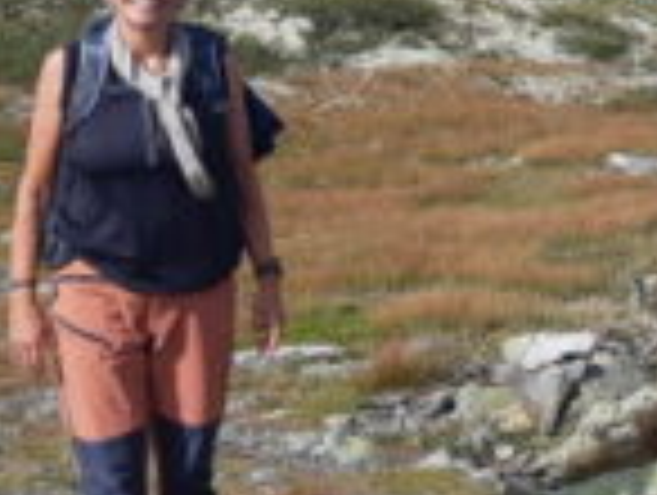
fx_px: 1825
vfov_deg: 15.4
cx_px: 770
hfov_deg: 19.3
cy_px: 124
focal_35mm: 96
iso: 40
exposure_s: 1/2165
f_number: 1.7
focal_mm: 3.93
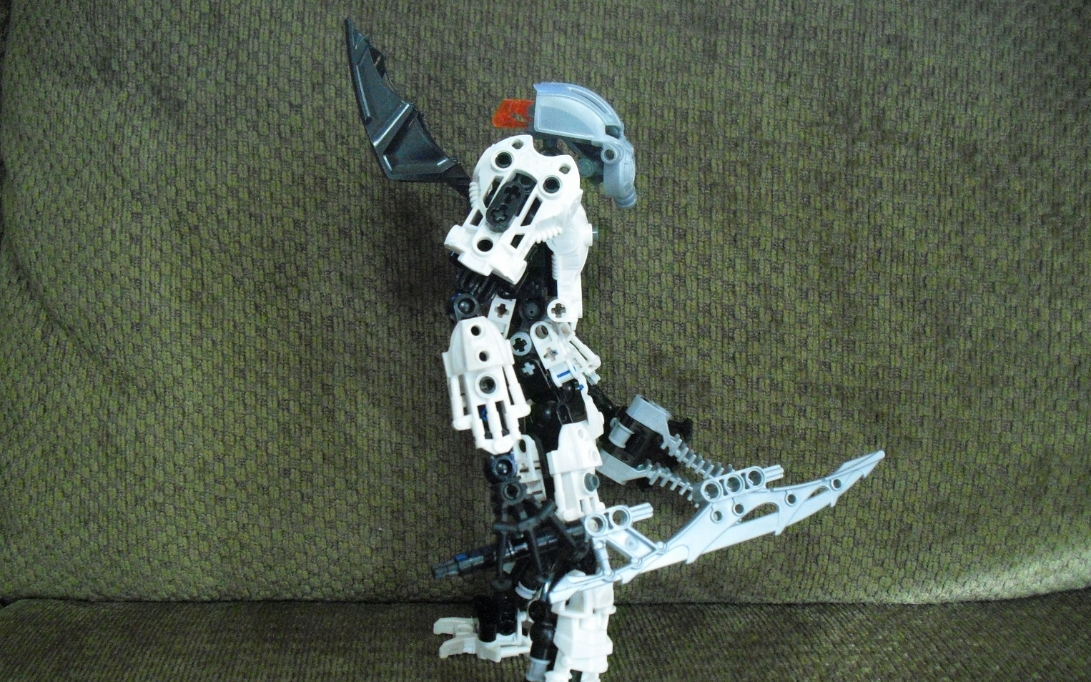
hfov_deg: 49.3
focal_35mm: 40
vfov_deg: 31.9
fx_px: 1189
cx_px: 537
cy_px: 411
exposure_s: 1/100
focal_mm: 6.3
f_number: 3.1
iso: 800
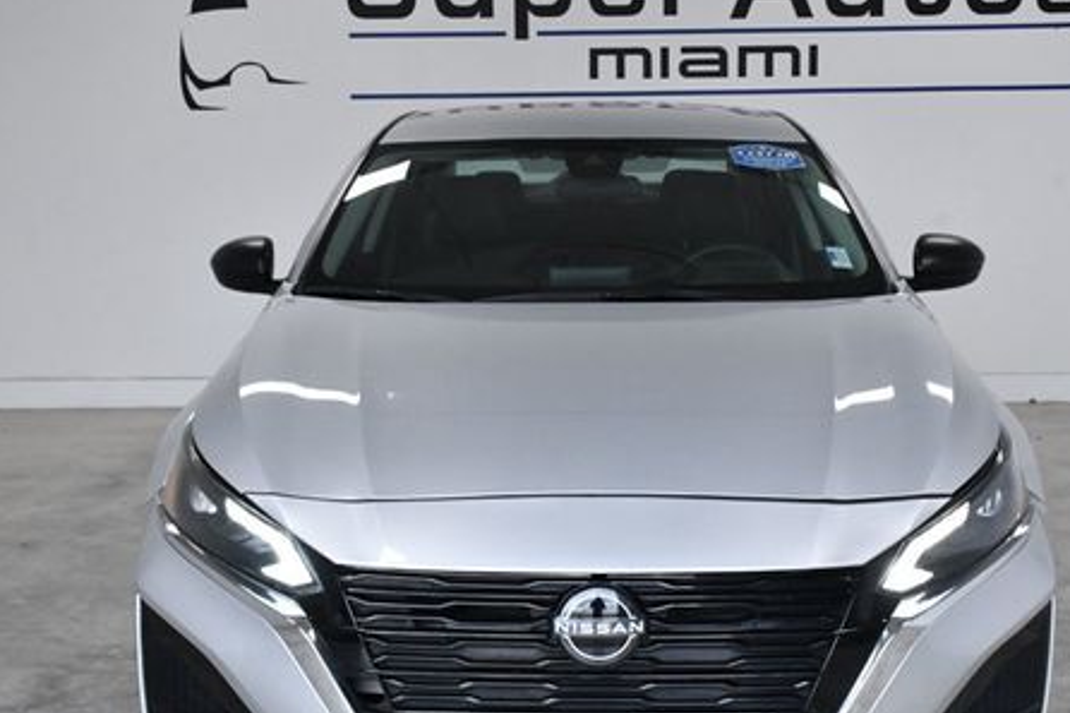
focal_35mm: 56
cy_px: 401
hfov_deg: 35.6
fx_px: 1664
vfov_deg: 24.2
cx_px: 607
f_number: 11
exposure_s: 1/500
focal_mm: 26
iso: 2500
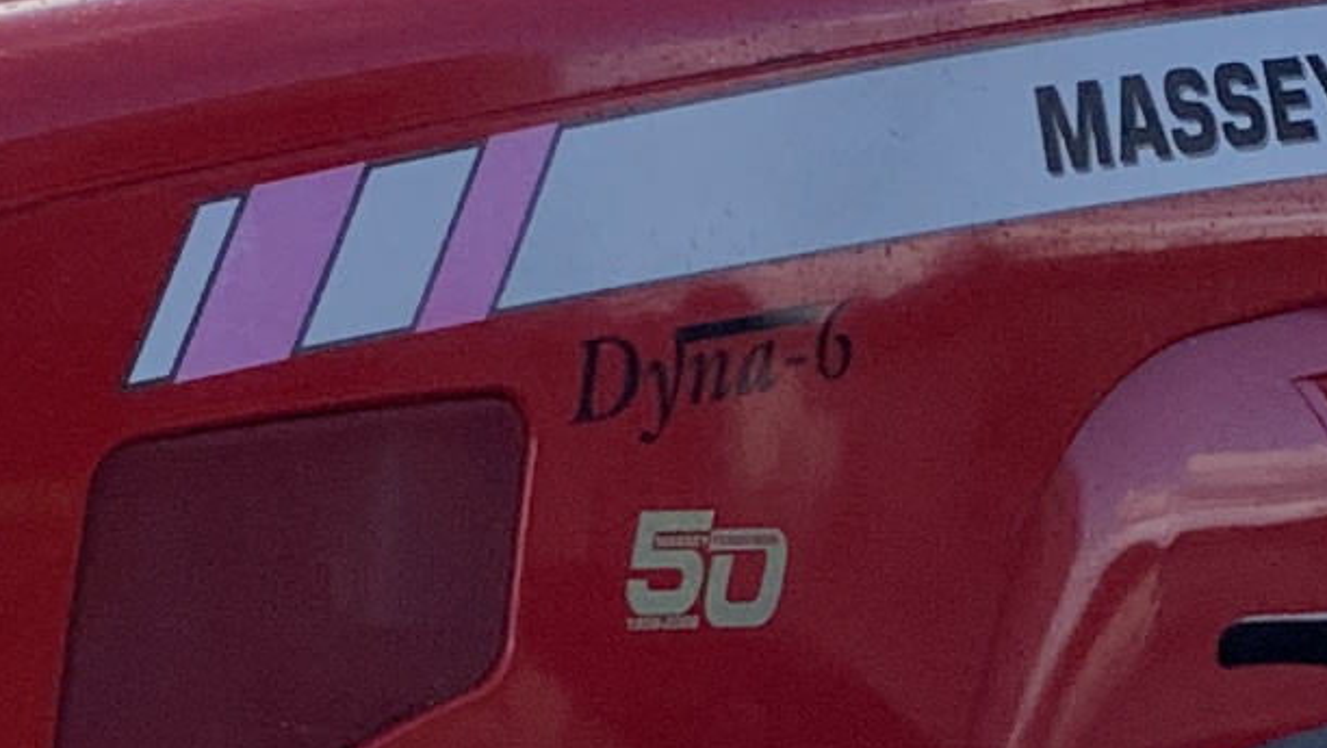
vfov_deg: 5.8
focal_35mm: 208
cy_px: 861
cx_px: 1717
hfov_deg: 10.1
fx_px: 7323
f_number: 1.8
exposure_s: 1/556
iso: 16
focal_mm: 3
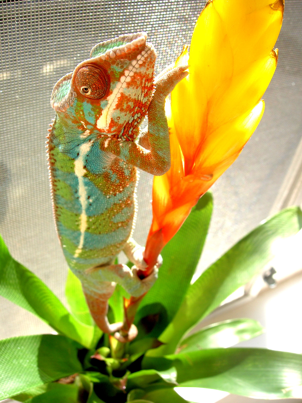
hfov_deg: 36.8
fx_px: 454
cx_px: 151
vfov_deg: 47.9
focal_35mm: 39
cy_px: 202
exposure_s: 1/100
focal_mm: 8
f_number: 4.7
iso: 100
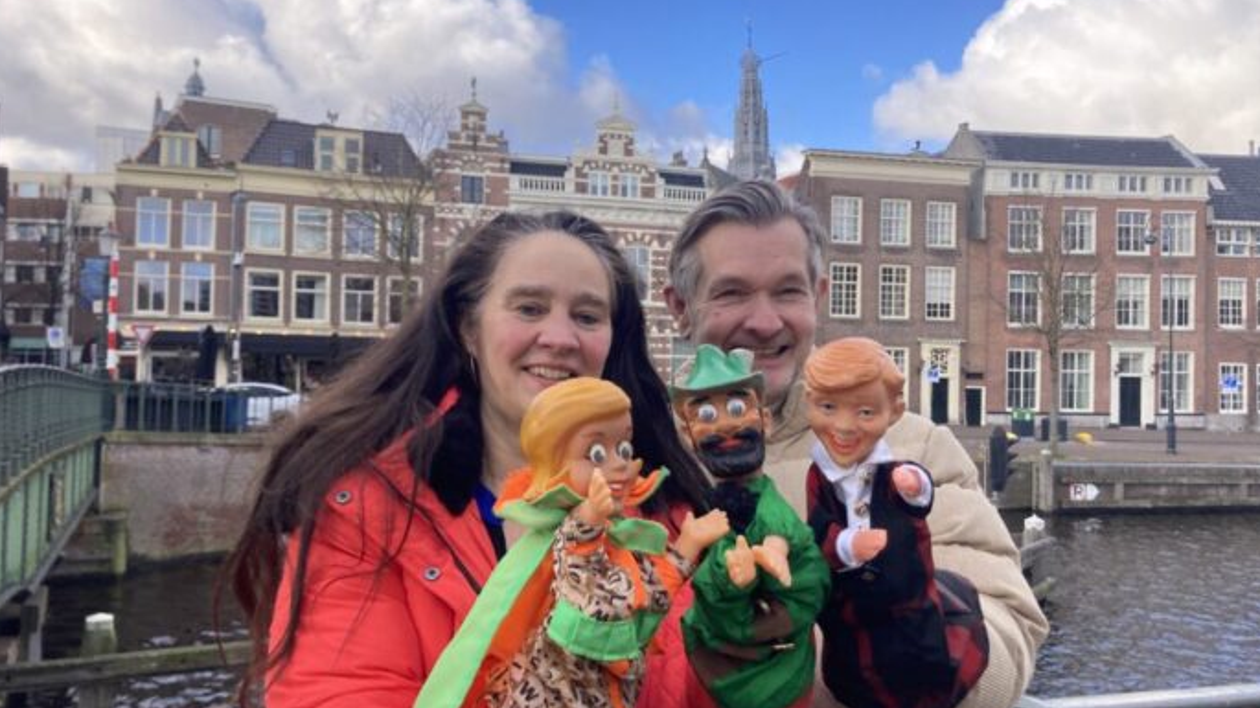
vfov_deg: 37.7
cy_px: 324
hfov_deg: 62.6
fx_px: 1036
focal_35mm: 31
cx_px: 631
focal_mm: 3.99
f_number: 1.8
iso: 20
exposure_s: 1/415
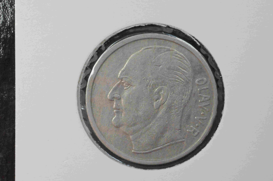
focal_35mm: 105
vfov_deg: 13.0
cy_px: 90
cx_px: 136
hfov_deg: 19.5
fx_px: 795
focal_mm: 70
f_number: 18
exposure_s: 1/50
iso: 3200
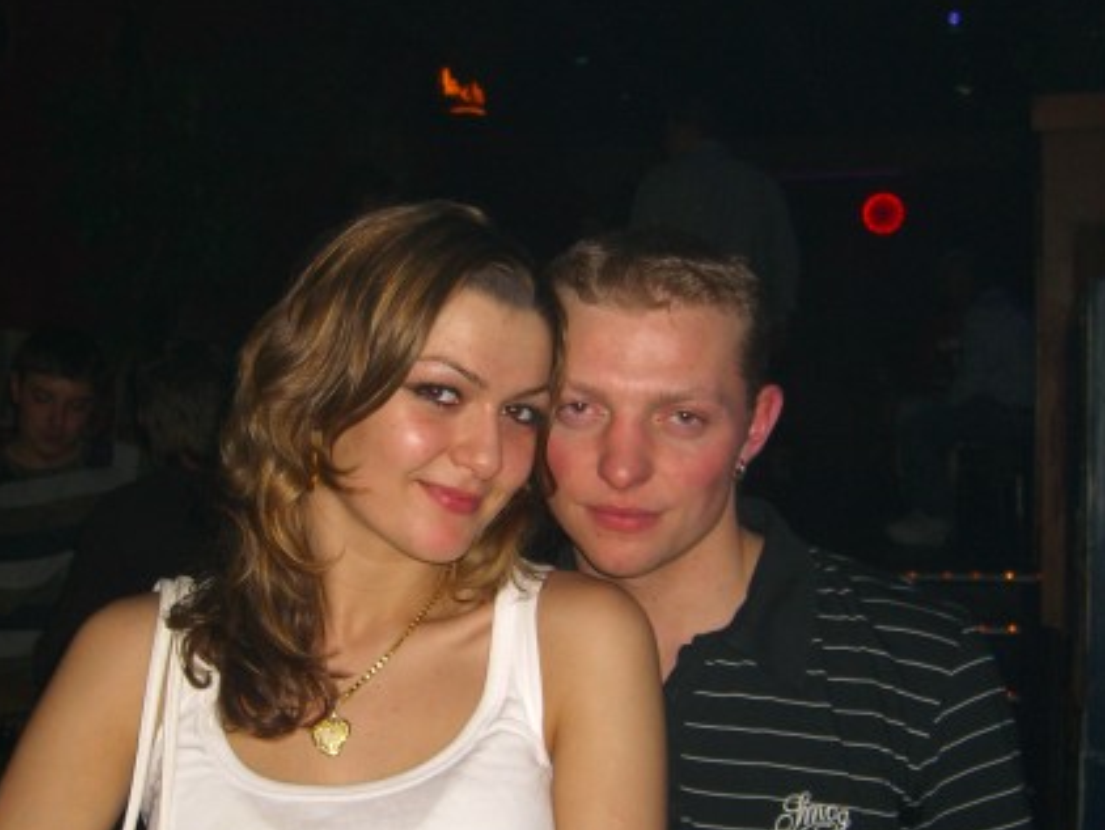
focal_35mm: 54
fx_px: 1725
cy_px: 532
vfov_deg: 26.9
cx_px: 419
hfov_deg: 35.3
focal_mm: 7.9
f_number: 2.8
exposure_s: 1/60
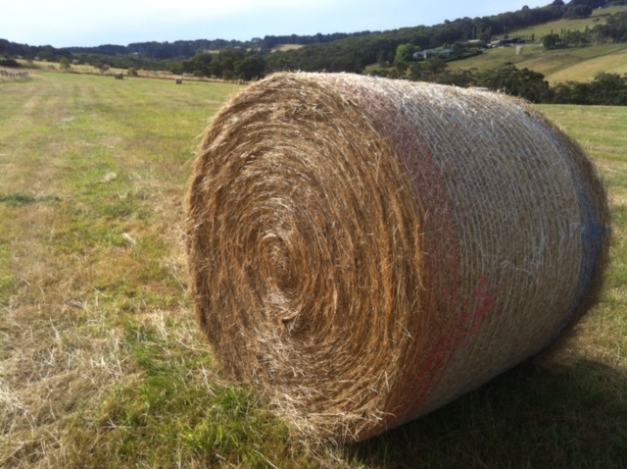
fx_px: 633
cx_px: 314
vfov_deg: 40.6
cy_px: 234
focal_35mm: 35
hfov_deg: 52.7
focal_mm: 3.85
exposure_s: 1/1040
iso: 80
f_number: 2.8
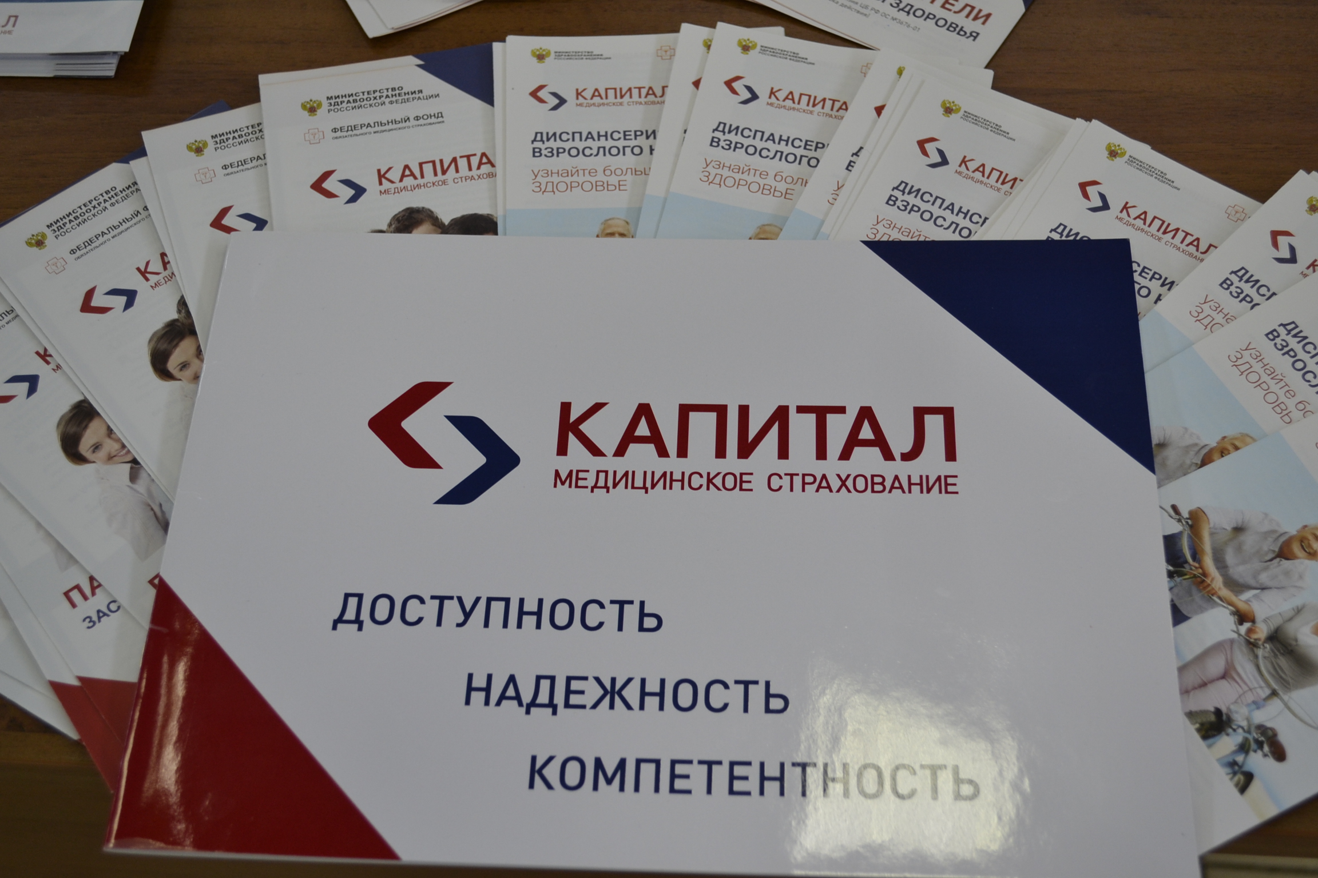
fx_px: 1647
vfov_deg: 29.9
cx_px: 659
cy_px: 439
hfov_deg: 43.6
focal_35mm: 45
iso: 400
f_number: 4.5
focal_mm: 30
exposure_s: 1/80
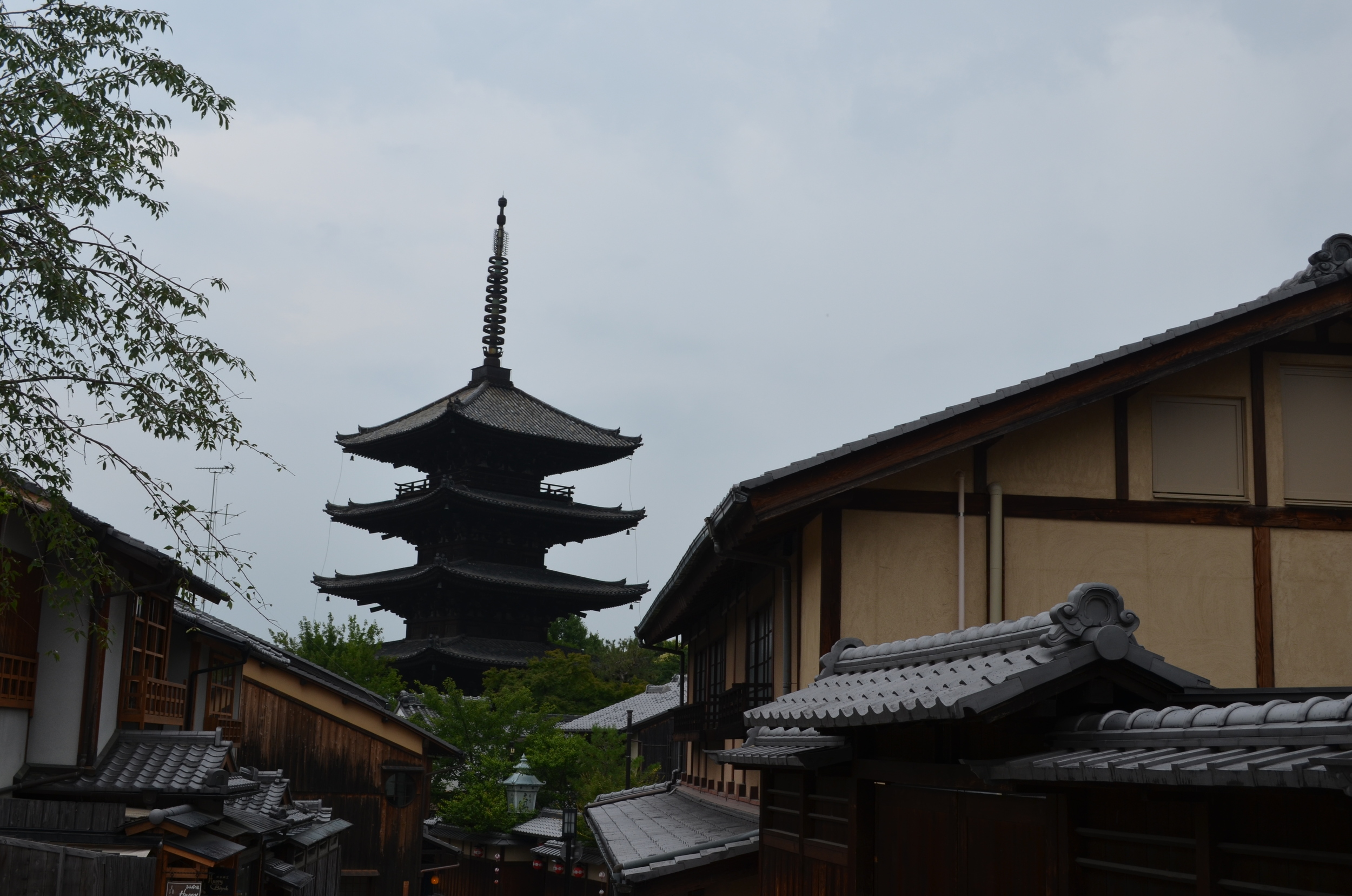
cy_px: 448
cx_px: 676
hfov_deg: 46.5
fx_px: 1574
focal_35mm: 42
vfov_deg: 31.8
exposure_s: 1/200
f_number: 7.1
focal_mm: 28
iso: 200
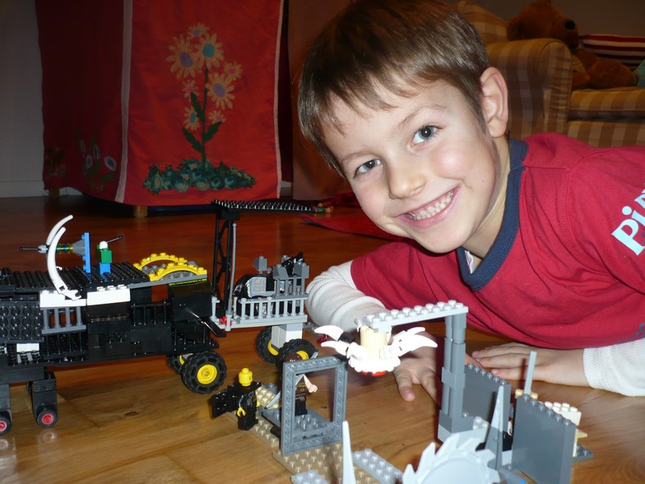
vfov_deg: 40.7
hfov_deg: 52.6
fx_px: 652
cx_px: 322
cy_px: 242
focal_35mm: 35
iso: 100
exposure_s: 1/30
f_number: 2.8
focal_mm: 5.8
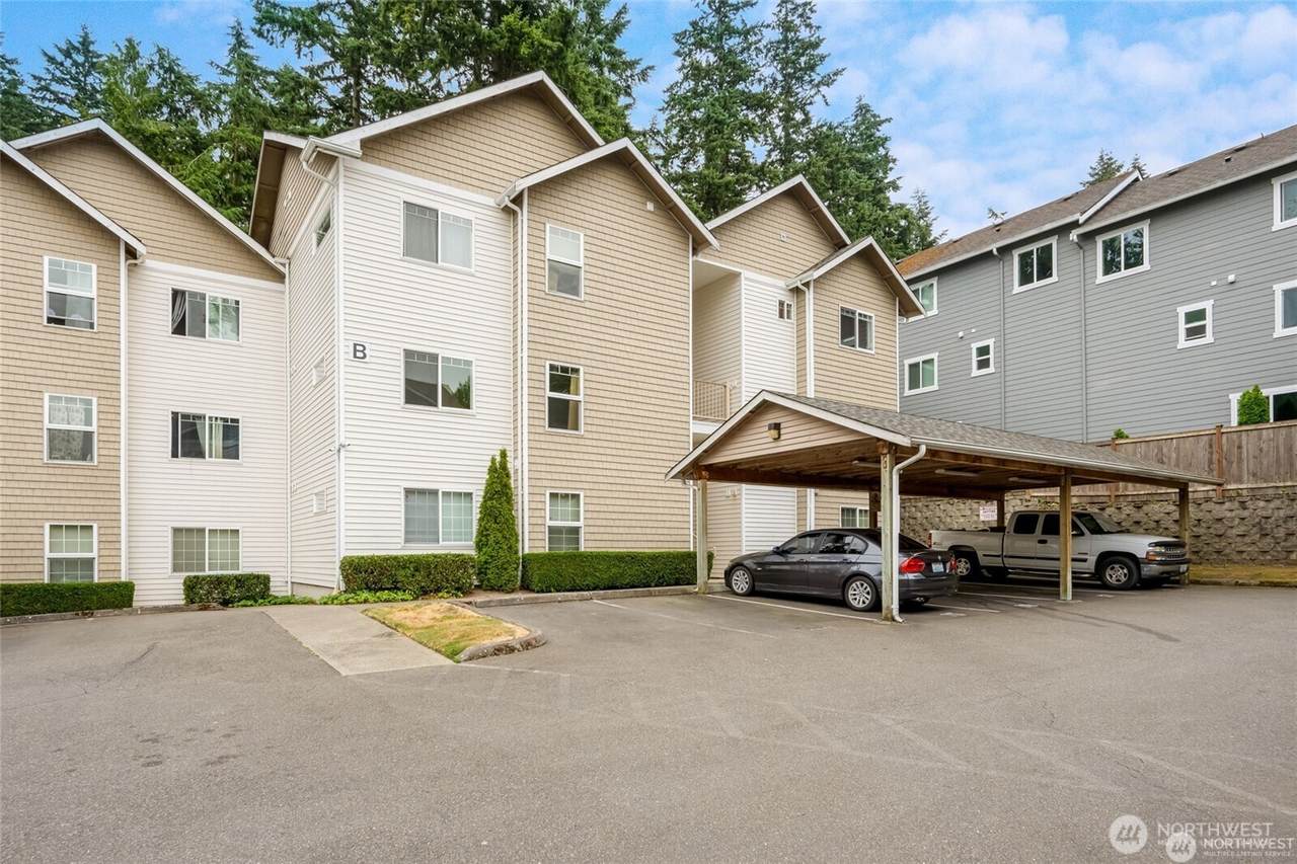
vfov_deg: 63.2
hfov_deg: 85.4
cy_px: 432
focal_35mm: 20
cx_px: 648
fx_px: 702
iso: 400
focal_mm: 19.5
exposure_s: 1/125
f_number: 9
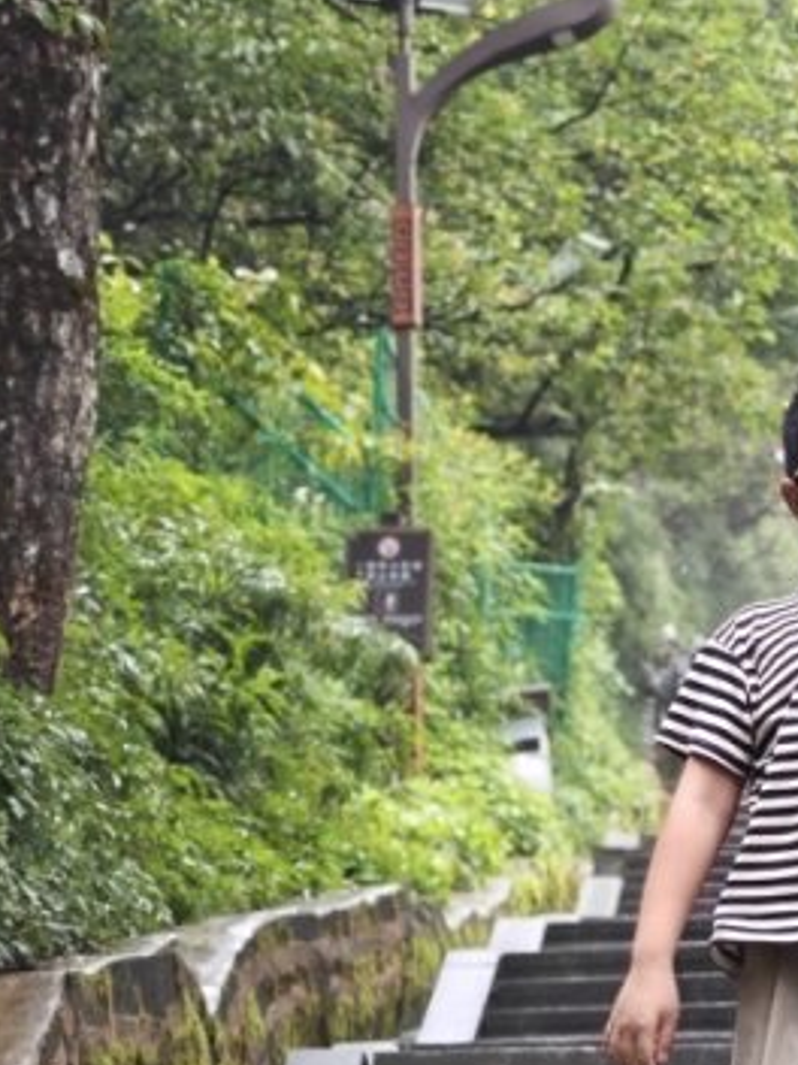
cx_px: 837
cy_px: 631
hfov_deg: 8.1
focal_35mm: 182
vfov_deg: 10.9
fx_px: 5594
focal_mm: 12.28
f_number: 1.8
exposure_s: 1/159
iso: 50
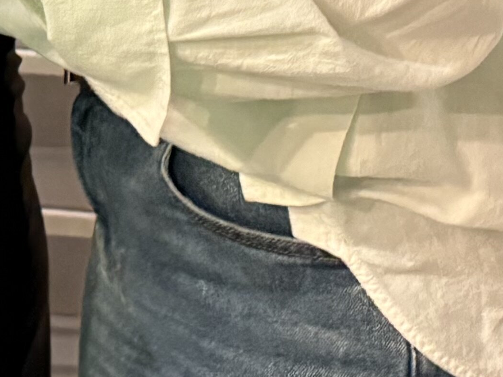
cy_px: -412
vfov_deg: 10.3
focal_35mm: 131
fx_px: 1904
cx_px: -51
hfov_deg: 14.7
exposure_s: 1/33
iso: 1000
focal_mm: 6.76
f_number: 1.78
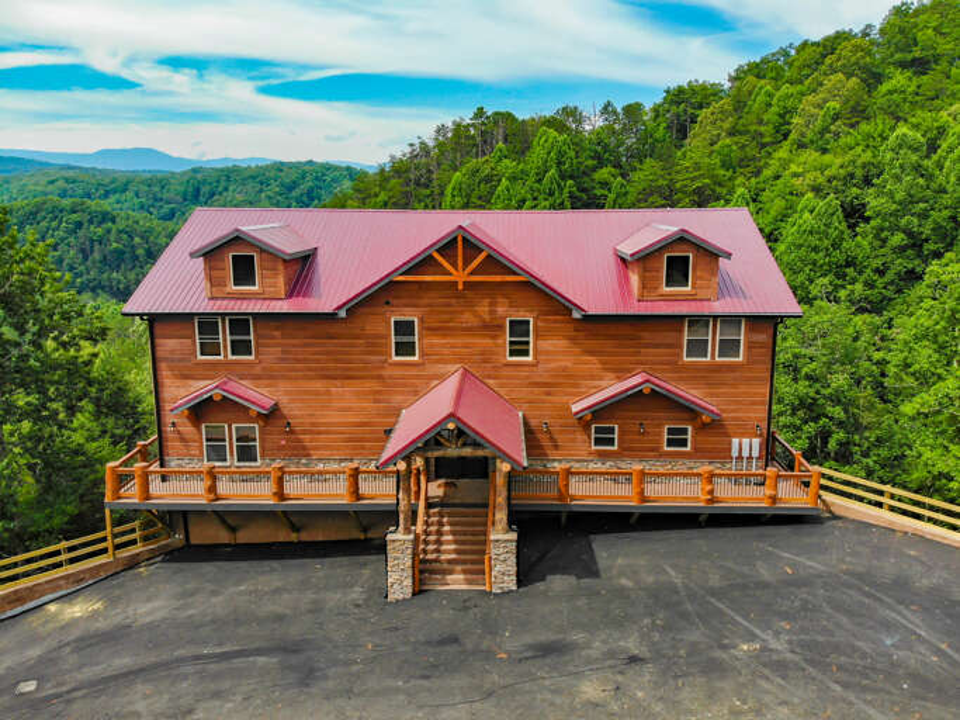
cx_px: 480
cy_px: 360
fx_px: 665
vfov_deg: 56.8
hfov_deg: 71.6
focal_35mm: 24
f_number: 2.8
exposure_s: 1/800
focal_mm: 4.5
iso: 100
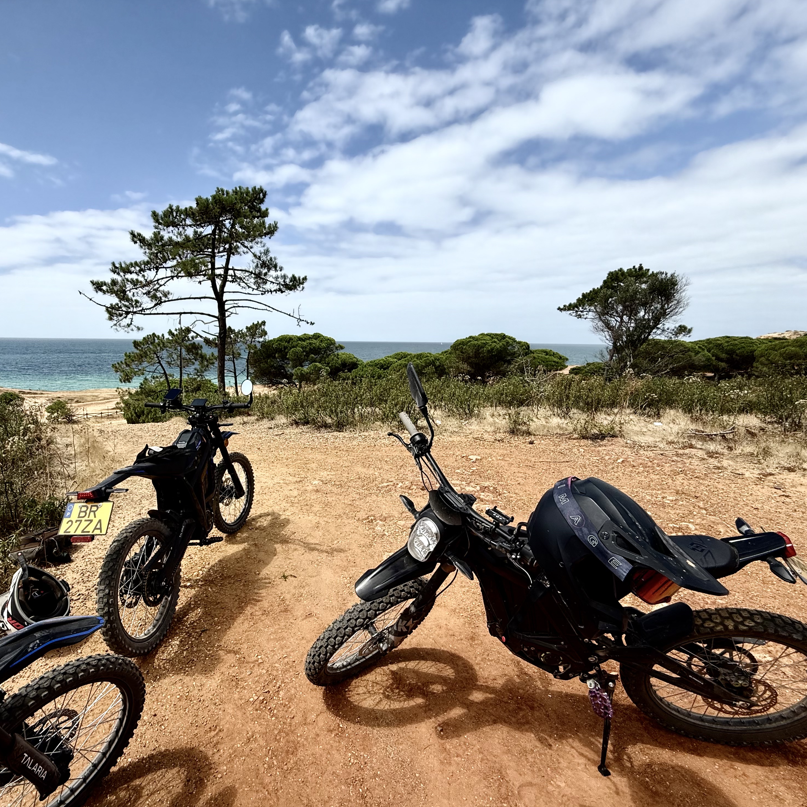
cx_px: 315
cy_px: 411
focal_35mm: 17
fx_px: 448
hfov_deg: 82.8
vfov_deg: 84.0
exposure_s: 1/2410
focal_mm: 2.22
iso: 50
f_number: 2.2
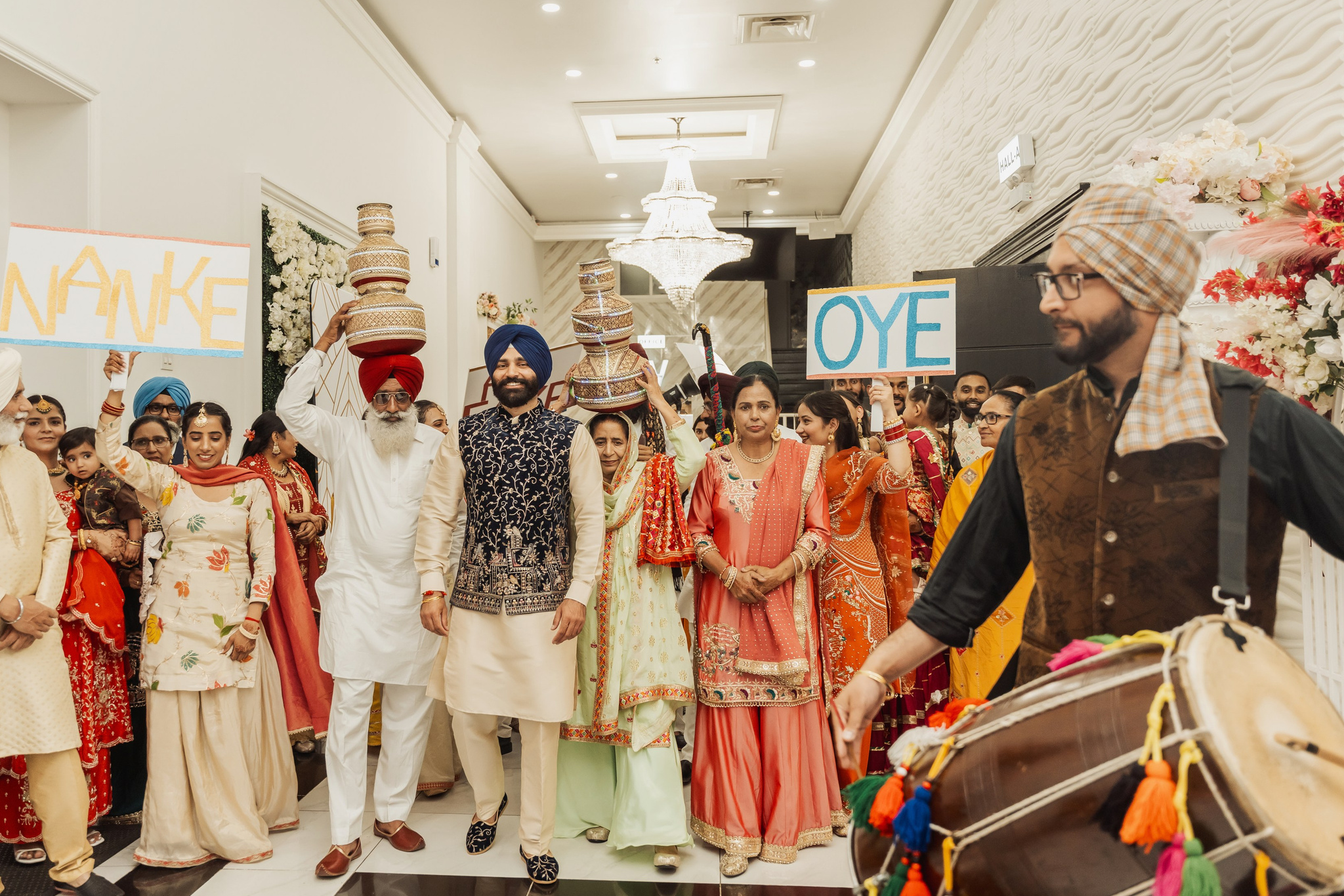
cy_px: 421
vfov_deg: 43.6
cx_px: 595
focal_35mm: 30
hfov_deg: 61.7
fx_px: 1120
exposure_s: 1/200
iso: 800
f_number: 2.8
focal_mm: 24
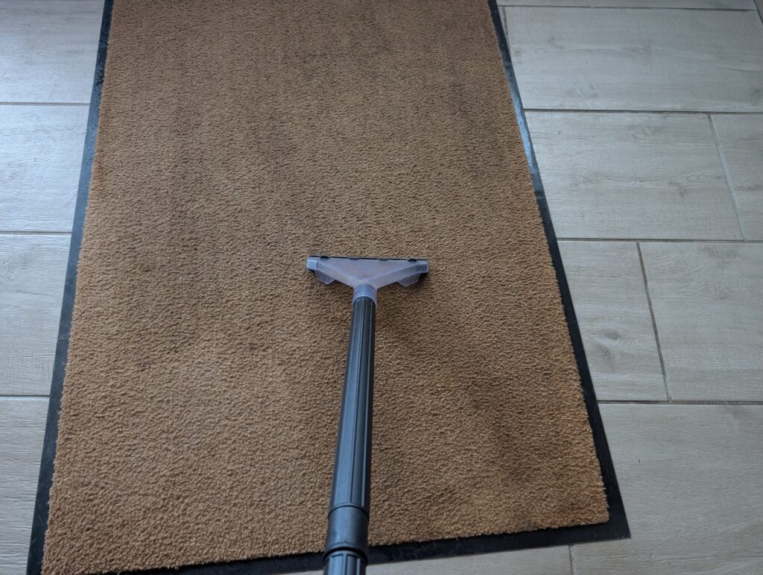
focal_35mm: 24
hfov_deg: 71.5
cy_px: 288
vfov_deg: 56.9
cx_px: 382
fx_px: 530
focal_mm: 6.9
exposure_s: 1/23.8
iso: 302
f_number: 1.68
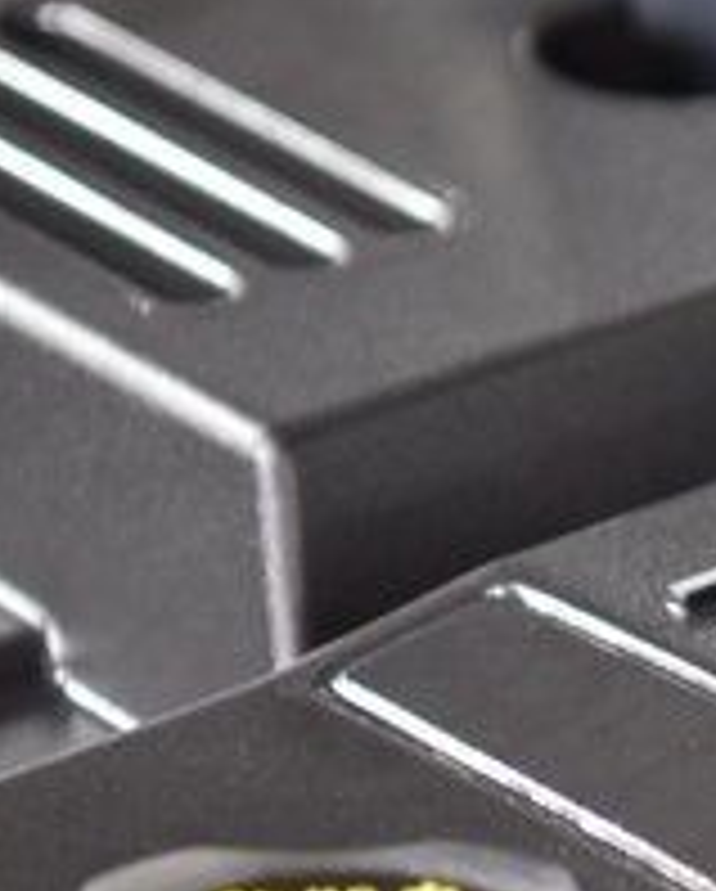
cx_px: 1387
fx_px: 8404
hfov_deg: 4.8
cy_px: 709
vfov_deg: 6.1
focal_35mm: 318
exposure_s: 1/15
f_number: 2.8
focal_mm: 70
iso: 1600
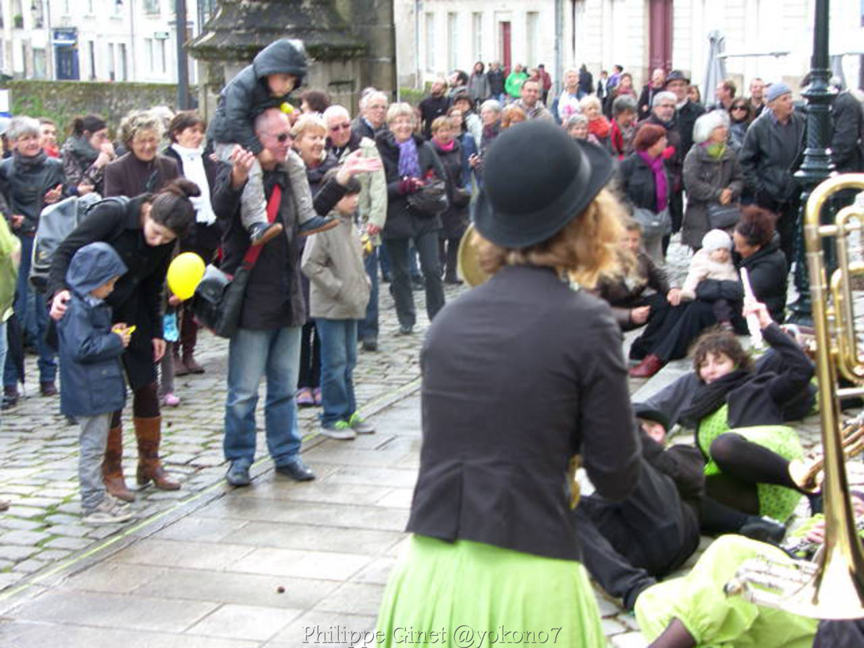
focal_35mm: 65
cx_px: 432
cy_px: 324
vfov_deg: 22.6
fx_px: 1622
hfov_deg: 29.8
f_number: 3.2
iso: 50
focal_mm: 16.7
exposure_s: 1/100
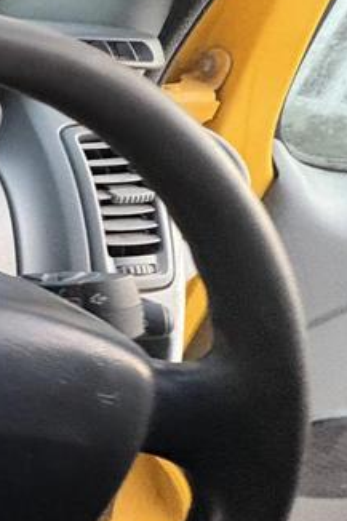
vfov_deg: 48.1
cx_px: -350
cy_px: 205
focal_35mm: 40
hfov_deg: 19.1
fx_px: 579
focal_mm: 2.22
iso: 1000
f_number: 2.2
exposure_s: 1/43
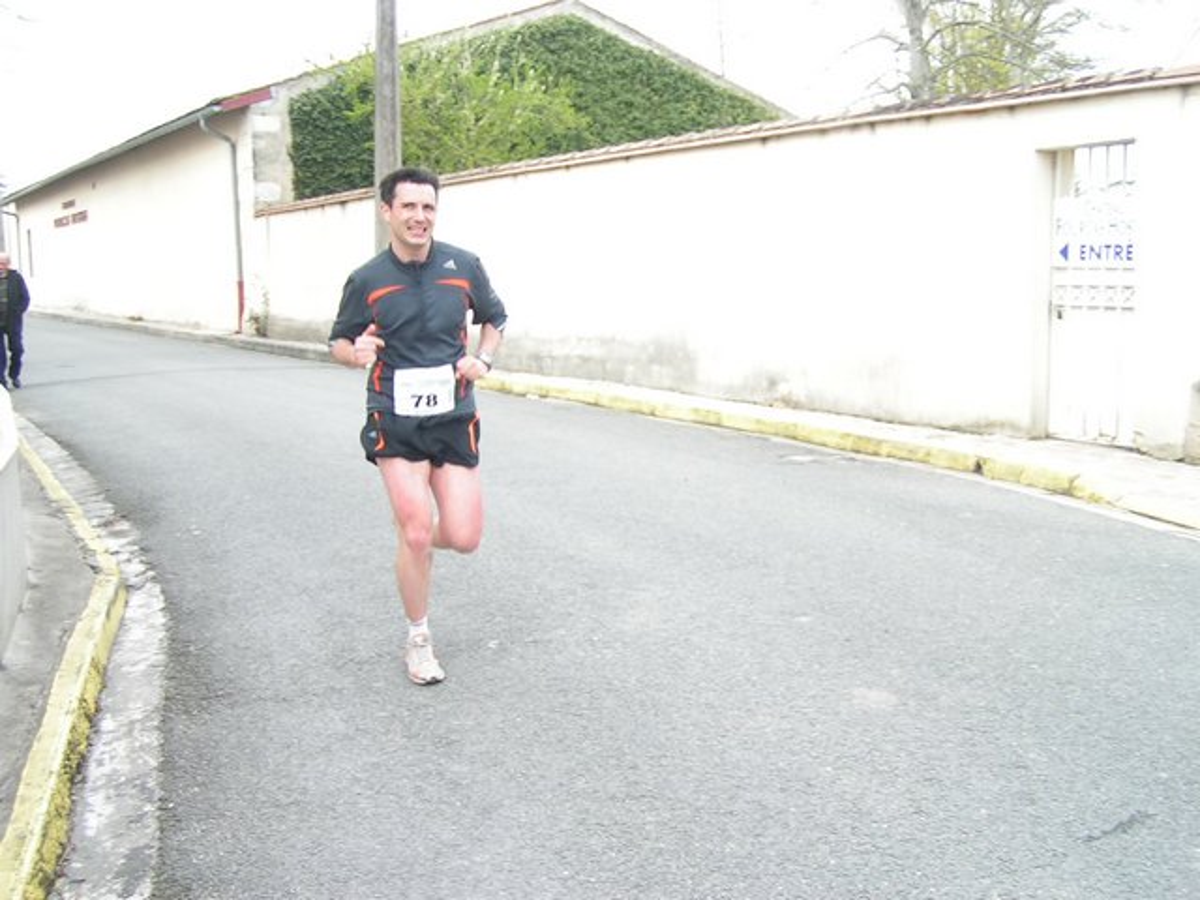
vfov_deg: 37.7
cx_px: 600
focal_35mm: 38
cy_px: 450
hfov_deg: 49.0
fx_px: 1317
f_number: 2.8
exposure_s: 1/125
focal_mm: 5.8
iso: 50
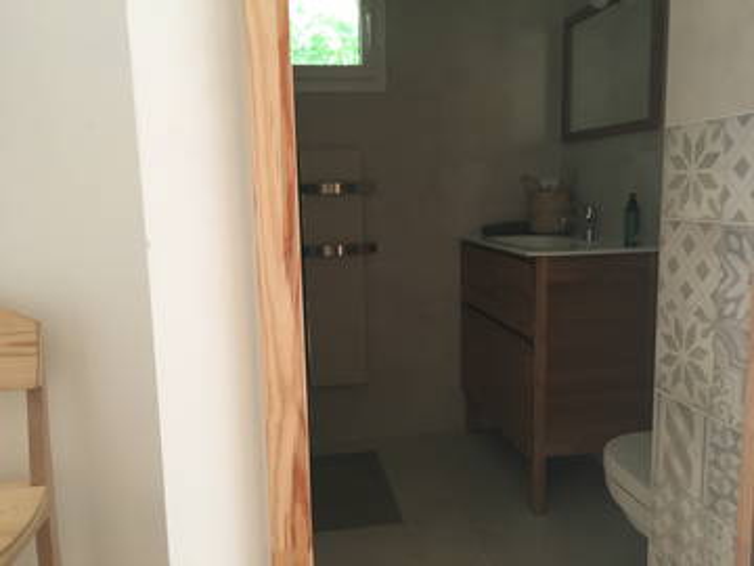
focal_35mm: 29
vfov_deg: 48.2
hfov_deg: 61.7
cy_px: 283
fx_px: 632
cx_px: 377
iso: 125
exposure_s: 1/33
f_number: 2.2
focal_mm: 4.15
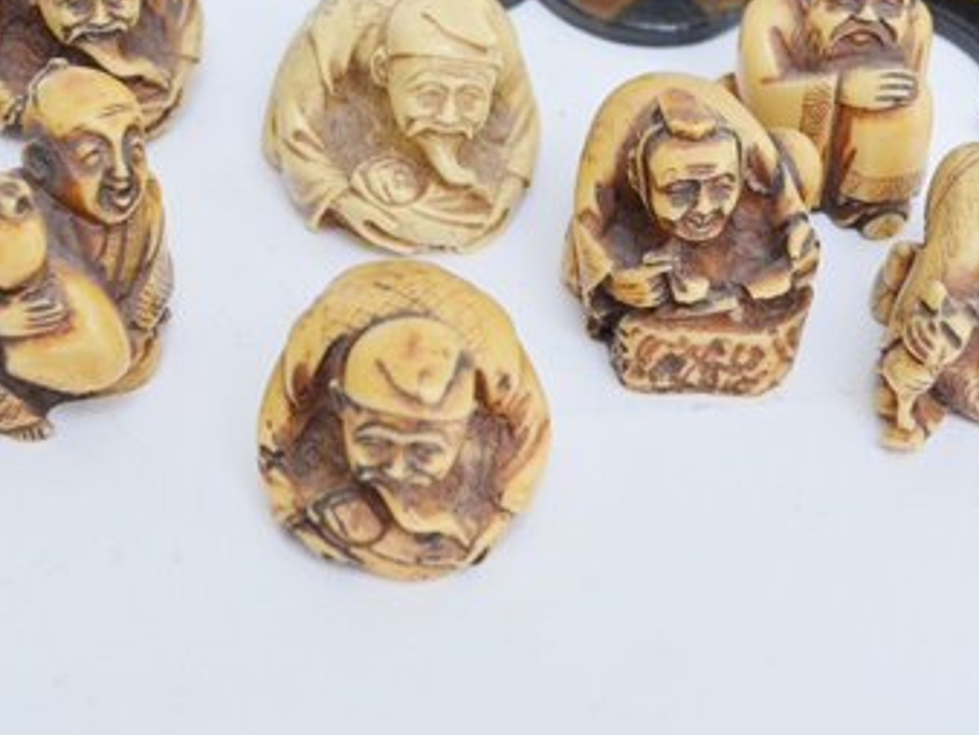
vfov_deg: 16.9
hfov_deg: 22.5
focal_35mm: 87
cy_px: 165
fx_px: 2462
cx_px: 429
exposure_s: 1/125
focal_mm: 34
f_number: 5.6
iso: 320
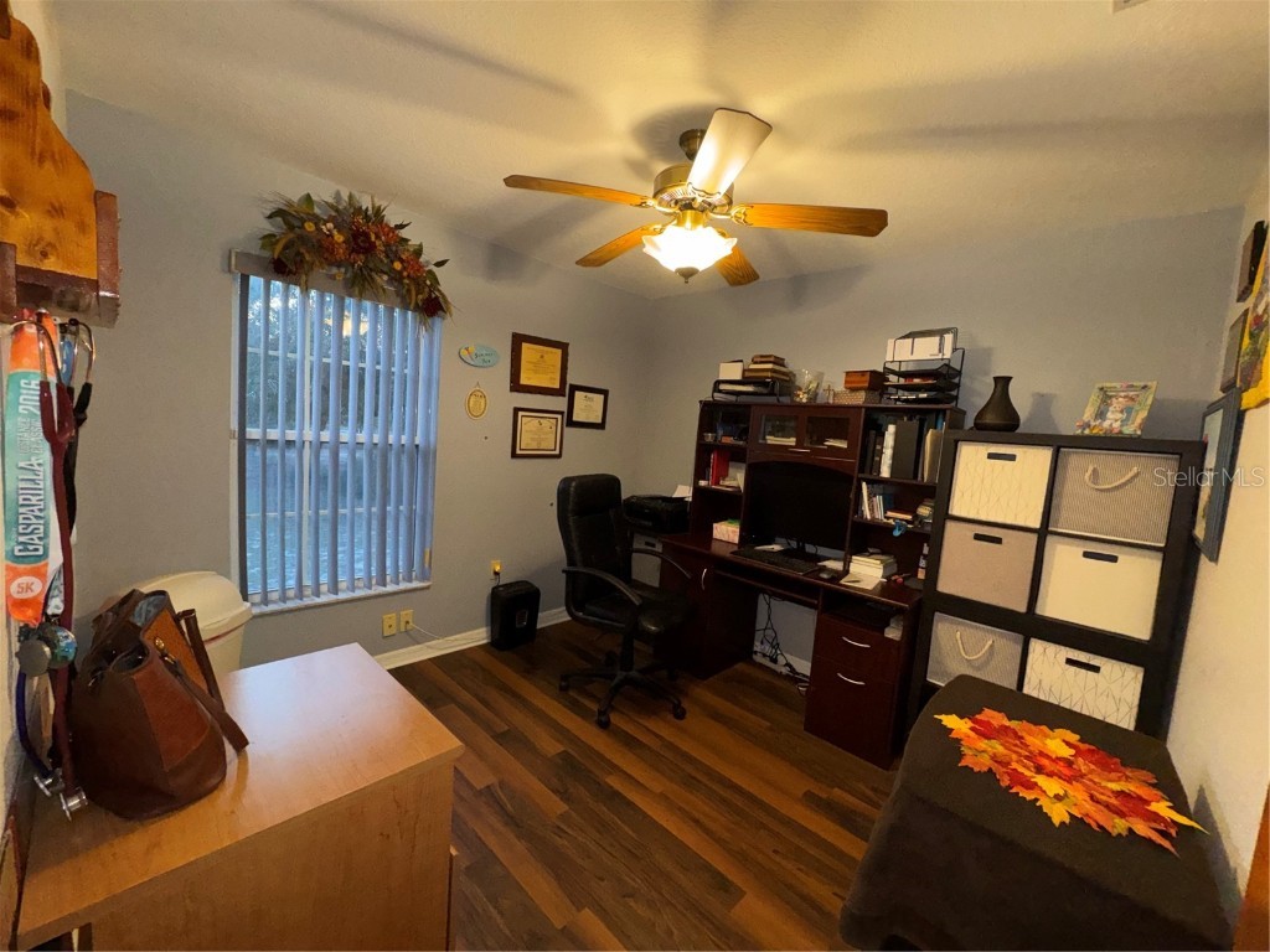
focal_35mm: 14
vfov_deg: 85.7
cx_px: 635
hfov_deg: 102.1
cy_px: 476
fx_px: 514
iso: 160
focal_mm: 2.22
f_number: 2.2
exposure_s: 1/60
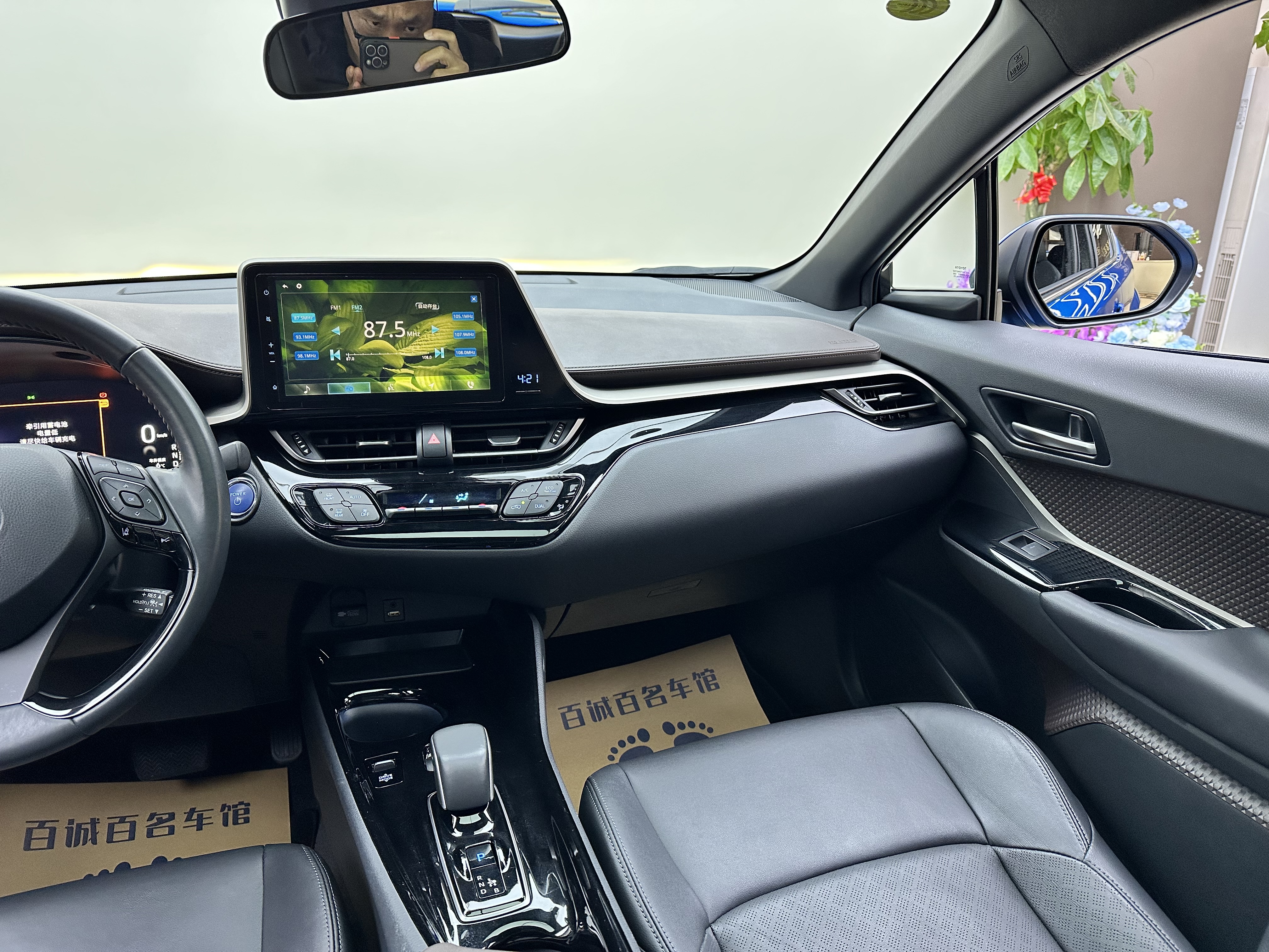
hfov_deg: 71.6
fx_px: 880
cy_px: 476
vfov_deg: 56.8
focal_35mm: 24
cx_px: 634
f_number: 1.78
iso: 200
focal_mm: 6.86
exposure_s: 1/99
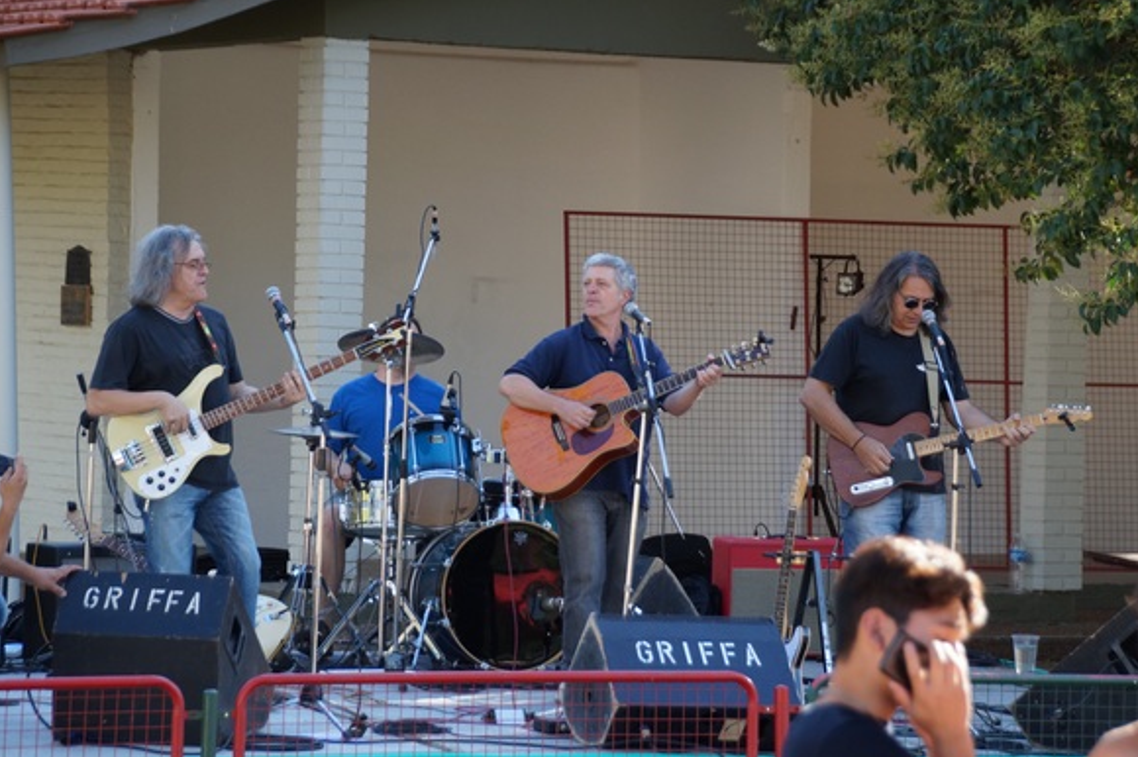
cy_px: 386
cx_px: 577
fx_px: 5750
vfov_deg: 7.5
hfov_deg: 11.3
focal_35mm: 182
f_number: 6.3
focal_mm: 110
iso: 500
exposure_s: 1/200
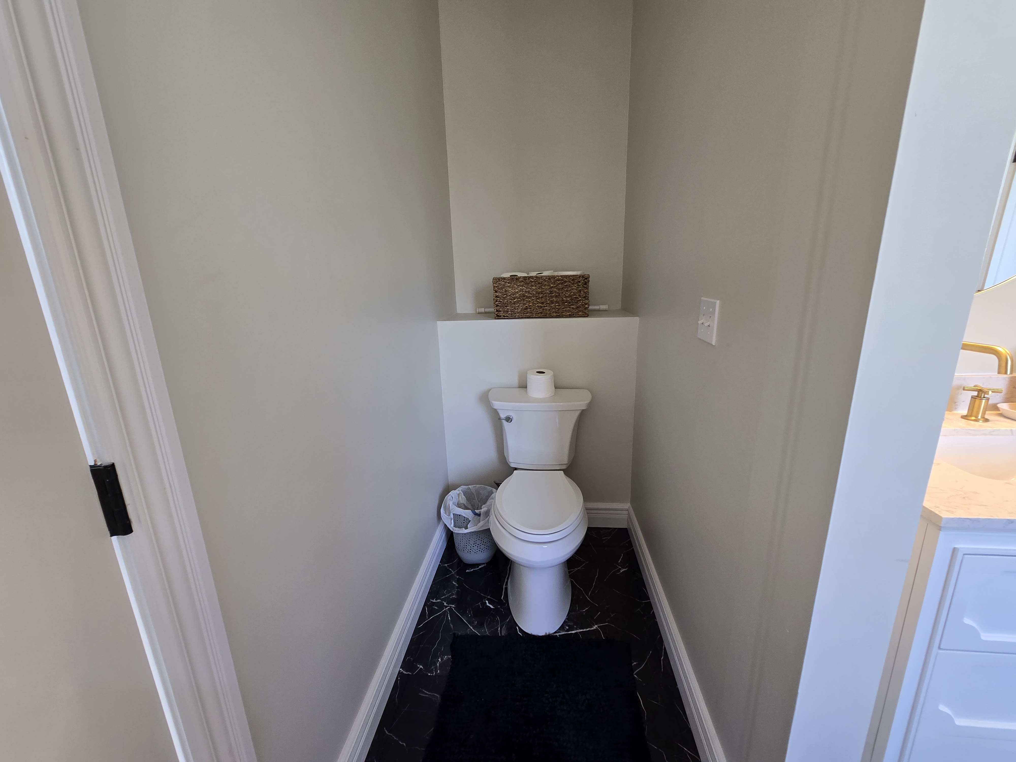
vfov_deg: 89.9
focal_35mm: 13
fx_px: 382
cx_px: 508
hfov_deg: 106.2
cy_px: 381
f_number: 2.2
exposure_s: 1/60
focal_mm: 2.2
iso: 125
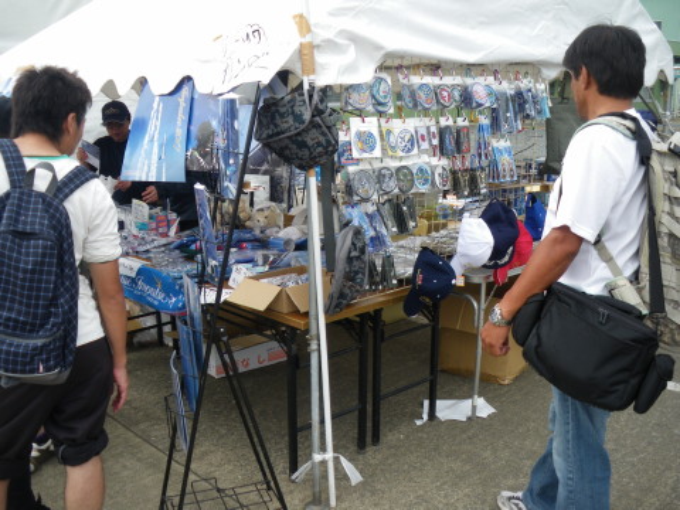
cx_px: 340
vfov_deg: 39.7
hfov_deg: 51.4
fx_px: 707
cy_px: 255
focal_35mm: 36
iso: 64
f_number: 3.5
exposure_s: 1/200
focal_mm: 6.3
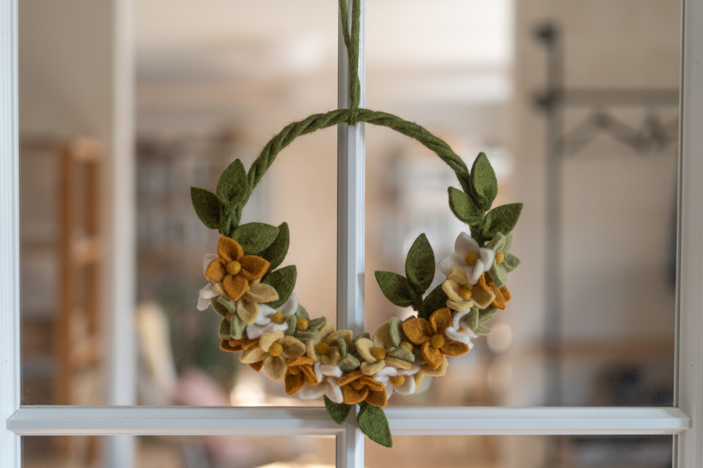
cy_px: 234
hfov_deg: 39.6
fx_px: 976
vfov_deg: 27.0
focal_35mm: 50
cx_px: 352
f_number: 1.8
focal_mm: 50
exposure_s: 1/320
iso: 200
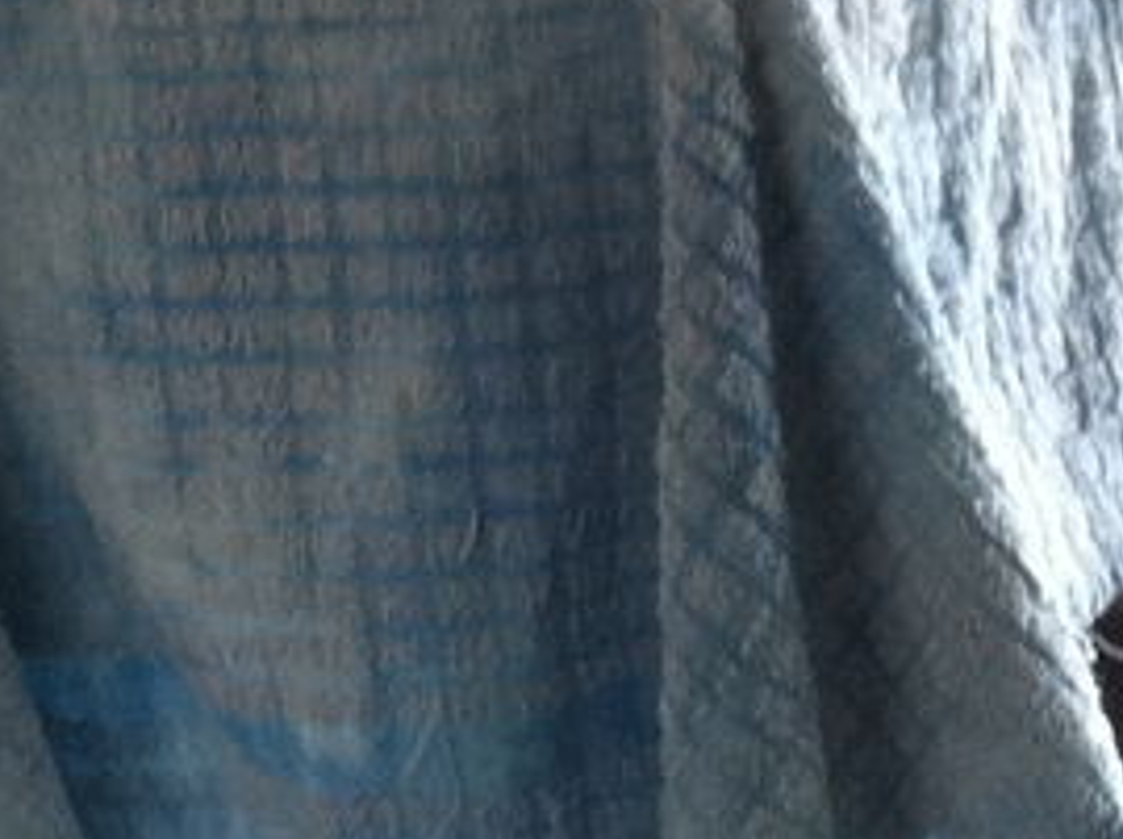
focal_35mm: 208
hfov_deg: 9.4
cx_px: 1357
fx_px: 6739
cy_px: 1066
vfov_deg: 7.1
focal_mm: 3.85
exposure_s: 1/15
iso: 100
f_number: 2.8
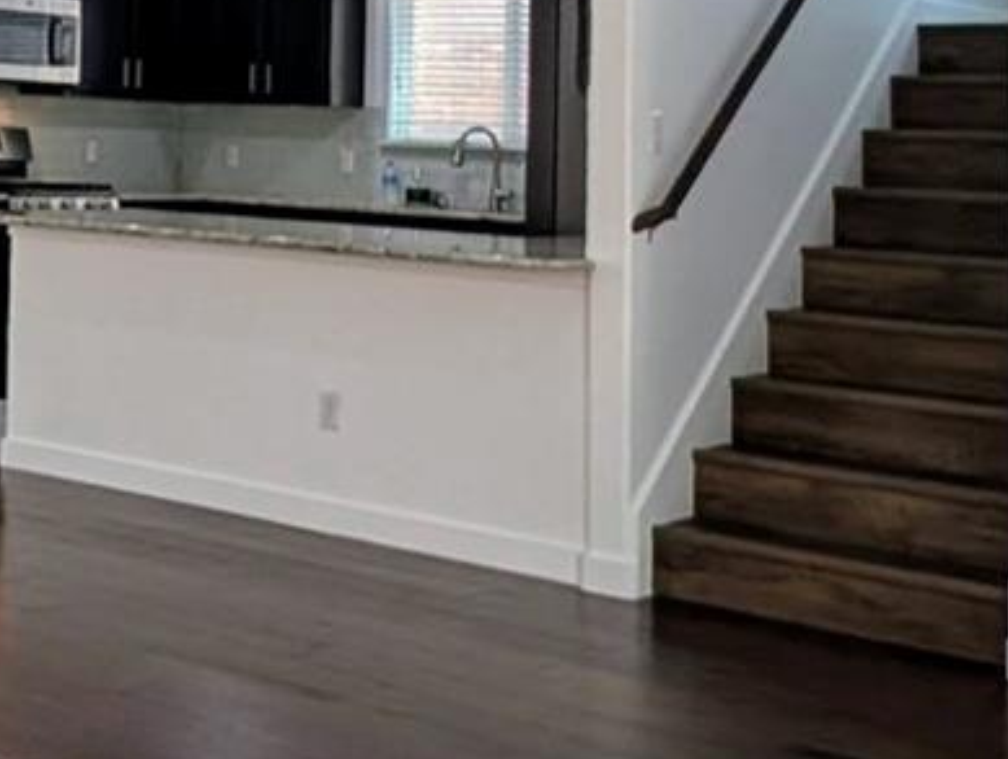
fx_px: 1837
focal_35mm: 63
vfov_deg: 22.3
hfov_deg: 28.0
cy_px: -39
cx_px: -93
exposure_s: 1/24
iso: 52
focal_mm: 2.23
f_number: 1.95
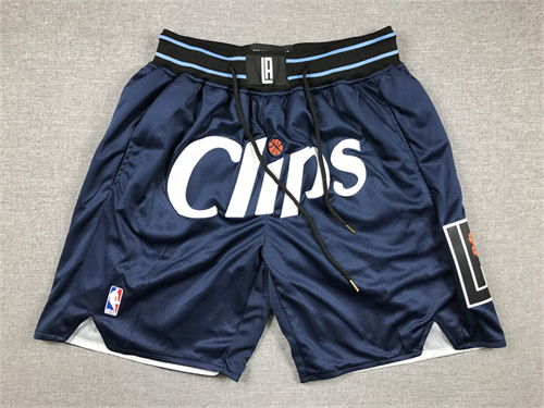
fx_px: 440
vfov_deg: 49.7
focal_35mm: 28
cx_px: 272
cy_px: 204
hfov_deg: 63.4
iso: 25
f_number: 1.8
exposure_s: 1/33
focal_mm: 3.99
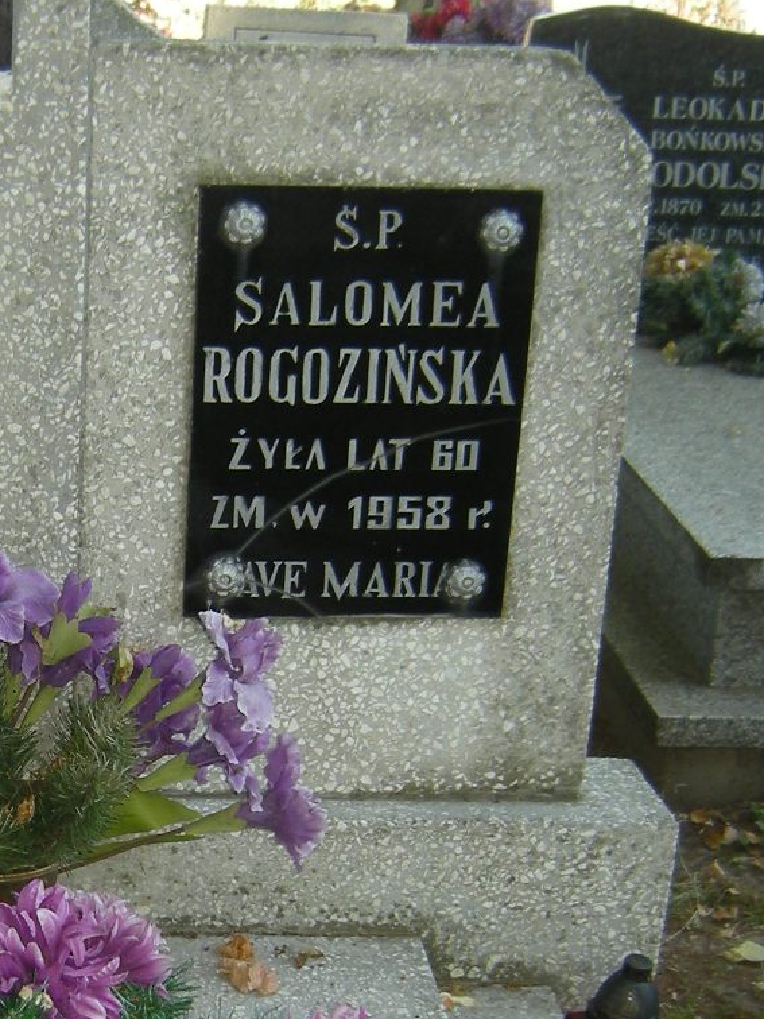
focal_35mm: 72
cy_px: 667
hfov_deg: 19.9
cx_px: 23
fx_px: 2119
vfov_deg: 26.9
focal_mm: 4.7
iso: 64
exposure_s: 1/85.1
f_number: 2.8
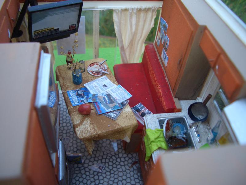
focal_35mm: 35
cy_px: 92
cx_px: 123
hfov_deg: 52.6
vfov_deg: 40.7
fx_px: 249
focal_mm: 5.8
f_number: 2.6
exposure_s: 1/125
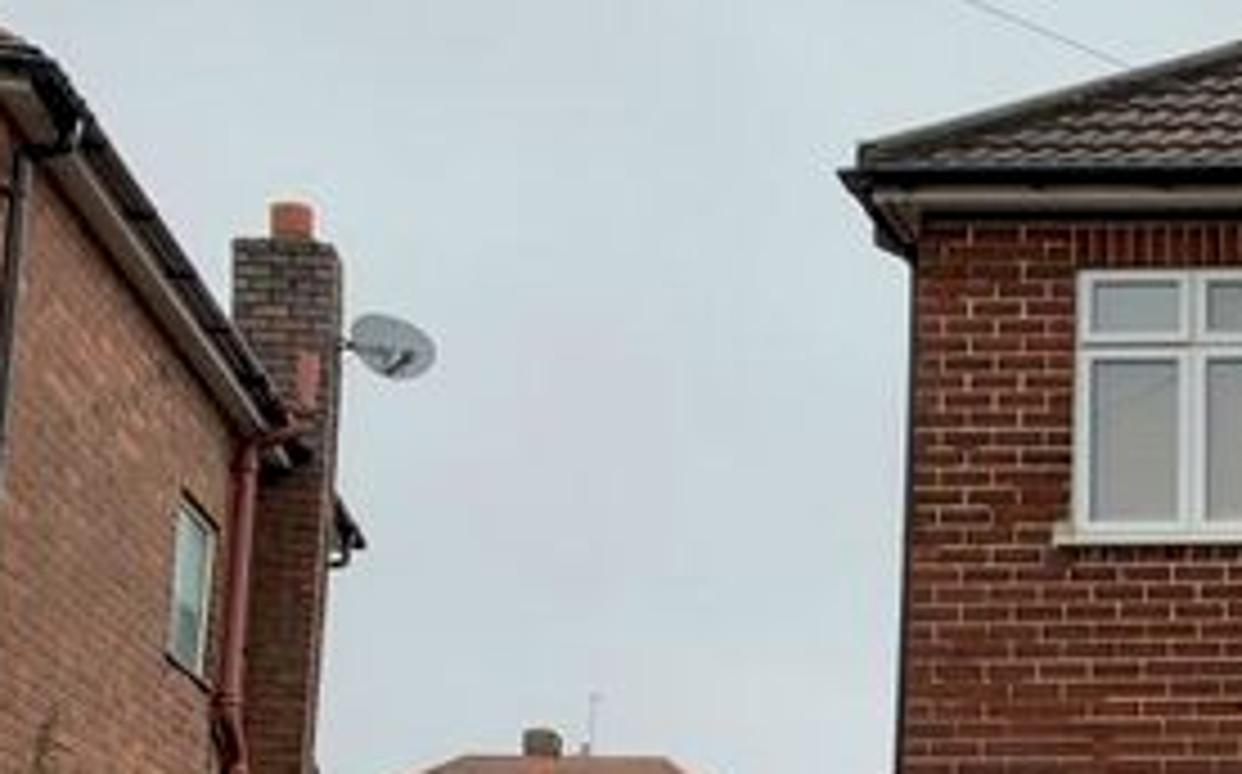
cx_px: 1552
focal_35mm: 70
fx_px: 2367
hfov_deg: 25.8
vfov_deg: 18.2
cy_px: 749
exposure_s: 1/161
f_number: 1.8
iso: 25
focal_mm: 4.25
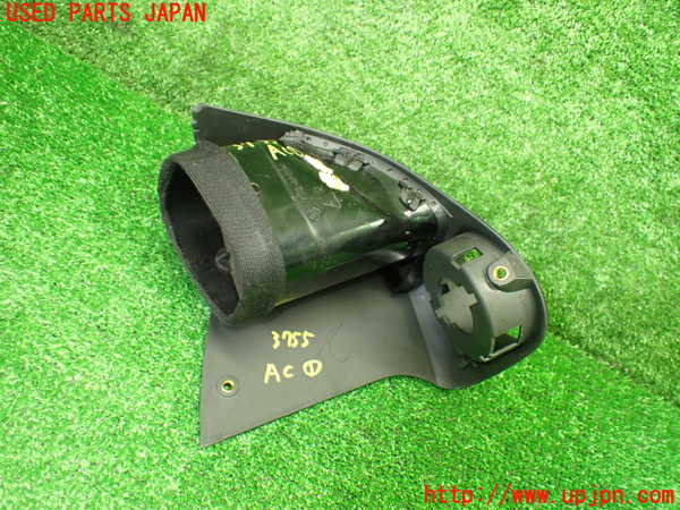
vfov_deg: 46.8
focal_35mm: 30
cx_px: 340
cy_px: 255
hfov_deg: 60.0
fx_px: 589
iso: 800
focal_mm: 5.4
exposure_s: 1/50
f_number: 2.3
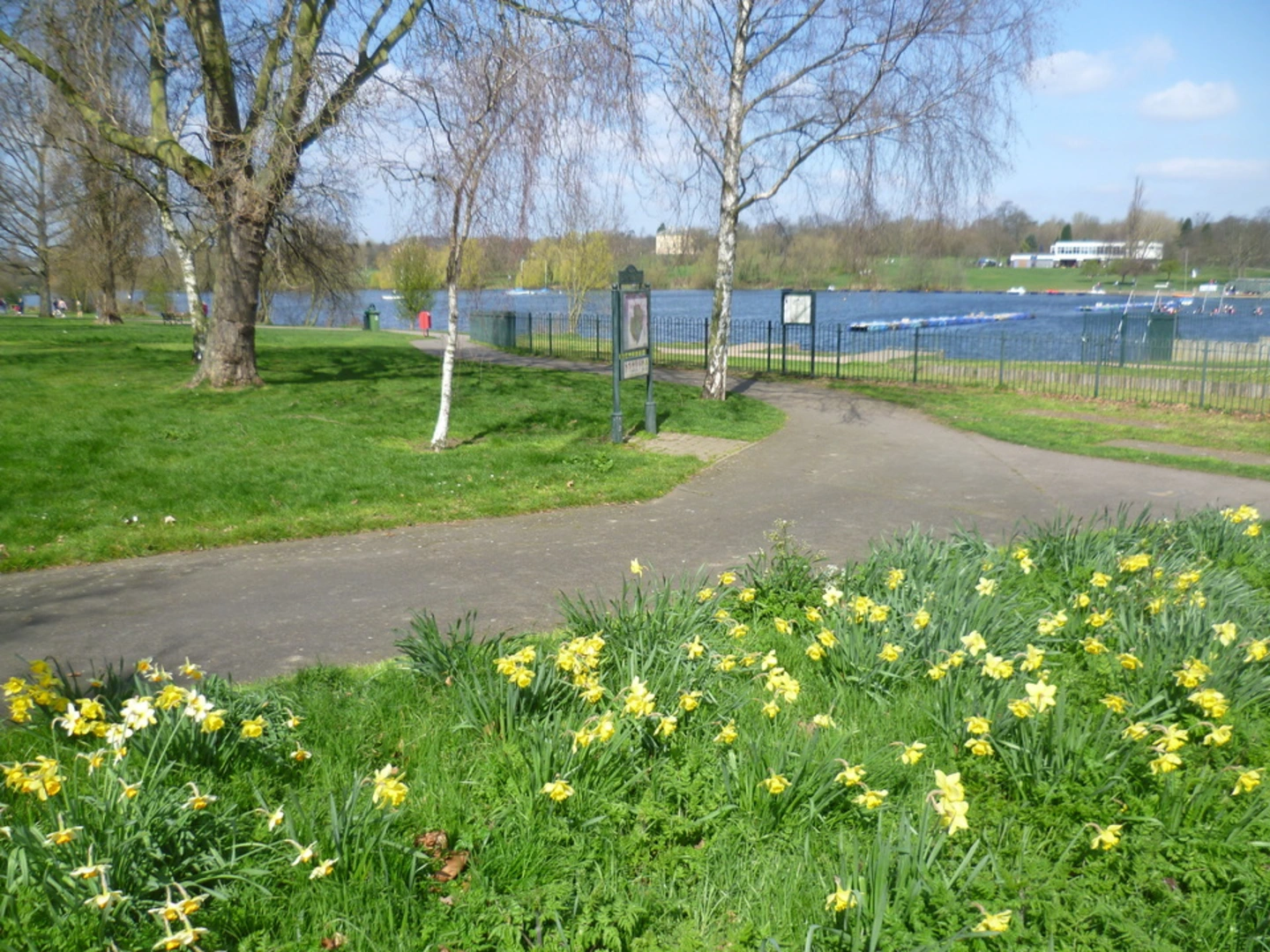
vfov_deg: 49.7
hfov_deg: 63.4
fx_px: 1027
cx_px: 635
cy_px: 476
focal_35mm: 28
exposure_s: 1/800
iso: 80
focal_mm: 5
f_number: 2.8
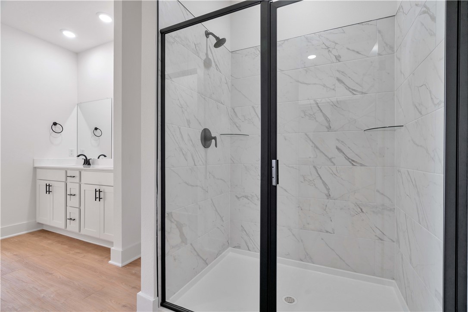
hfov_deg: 96.7
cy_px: 156
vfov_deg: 73.7
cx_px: 234
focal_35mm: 16
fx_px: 208
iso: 100
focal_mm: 16
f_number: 6.3
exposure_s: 1/6
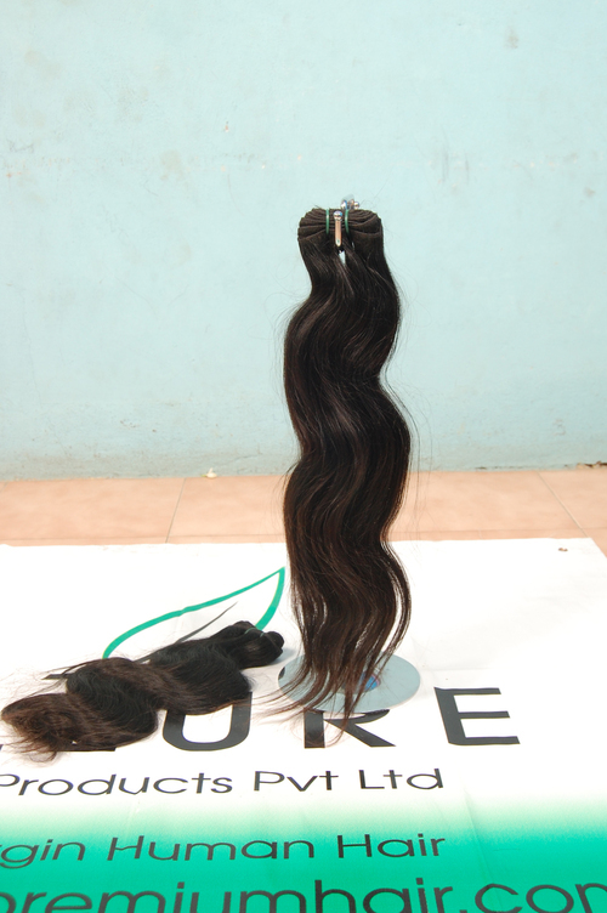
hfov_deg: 34.1
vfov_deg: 49.6
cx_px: 304
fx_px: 988
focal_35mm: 39
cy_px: 456
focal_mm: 26
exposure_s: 1/125
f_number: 7.1
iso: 400
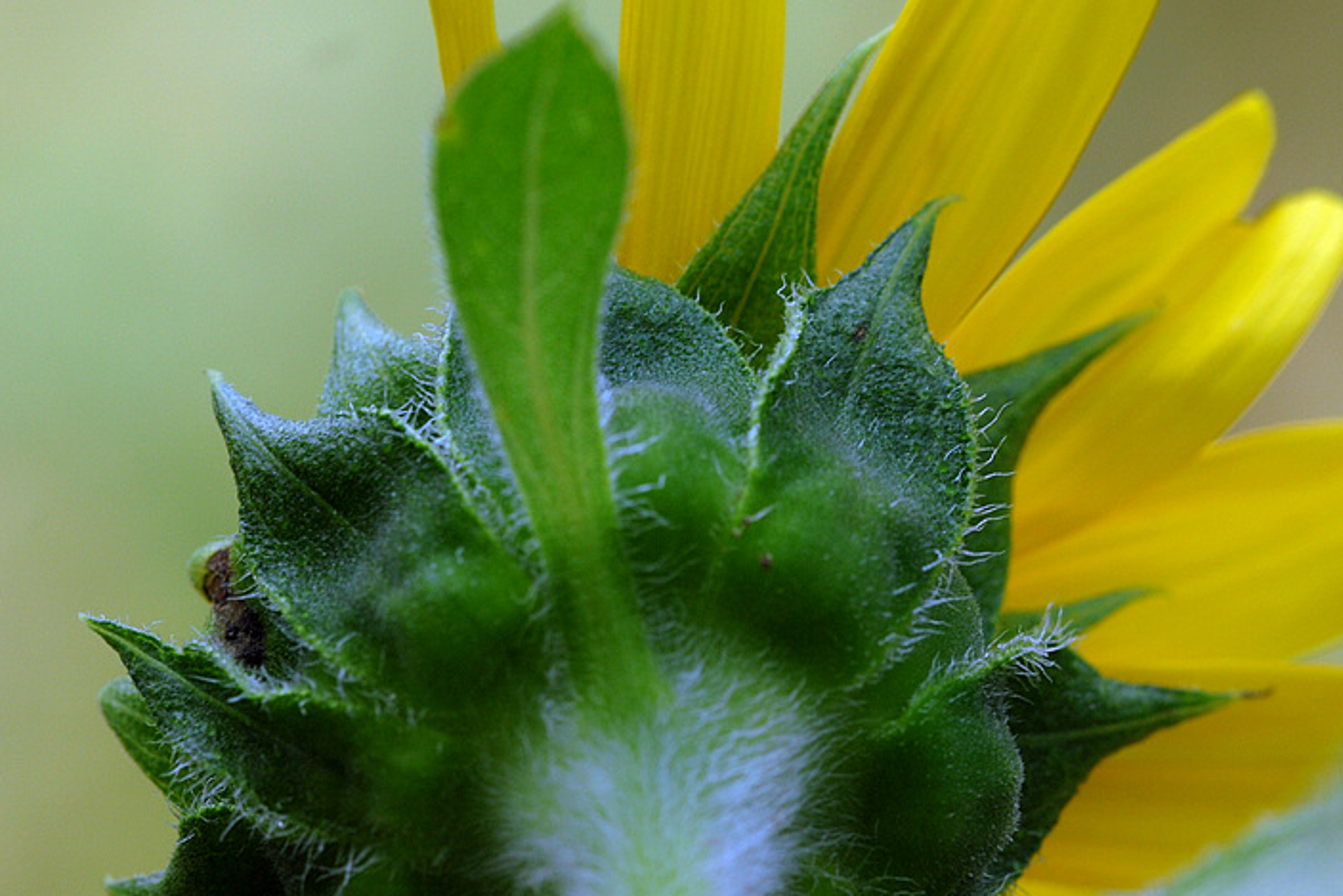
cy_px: 461
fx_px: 15932
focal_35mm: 427
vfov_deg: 3.2
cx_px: 888
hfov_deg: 4.8
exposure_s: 1/160
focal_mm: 200
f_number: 10
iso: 200
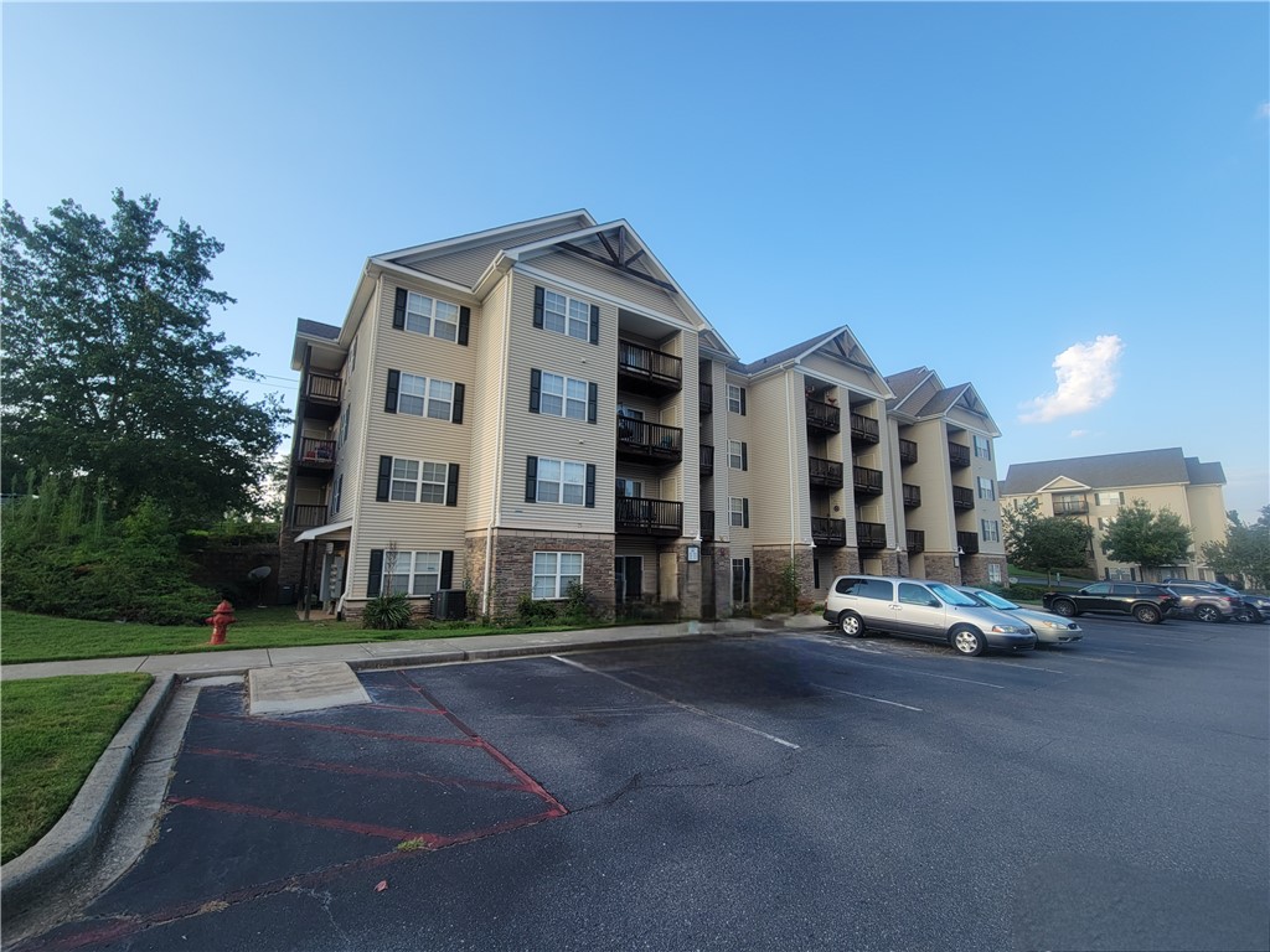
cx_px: 635
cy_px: 476
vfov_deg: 89.9
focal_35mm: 13
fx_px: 477
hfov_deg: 106.2
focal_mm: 2.2
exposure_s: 1/476
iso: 50
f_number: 2.2
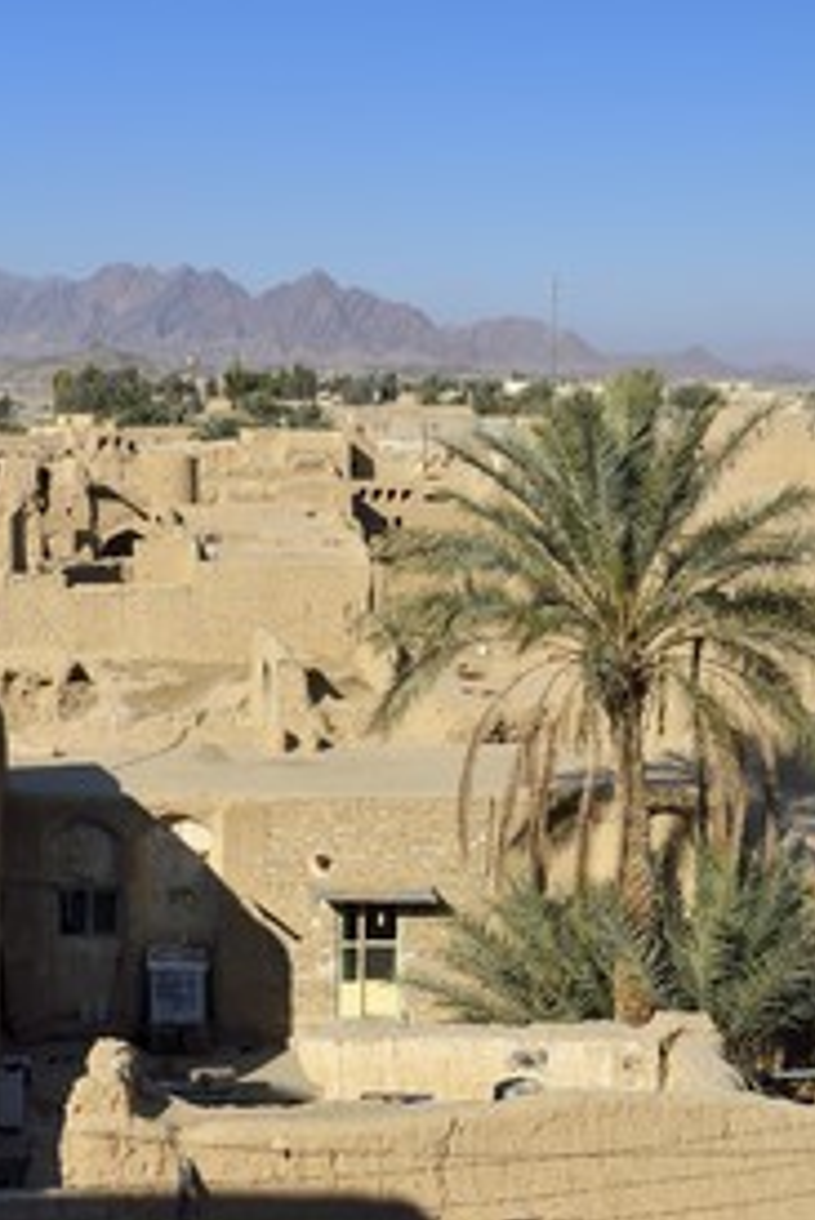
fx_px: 1662
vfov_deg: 40.3
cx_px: 196
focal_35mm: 49
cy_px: 601
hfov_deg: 27.2
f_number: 14
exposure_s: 1/200
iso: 200
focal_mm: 32
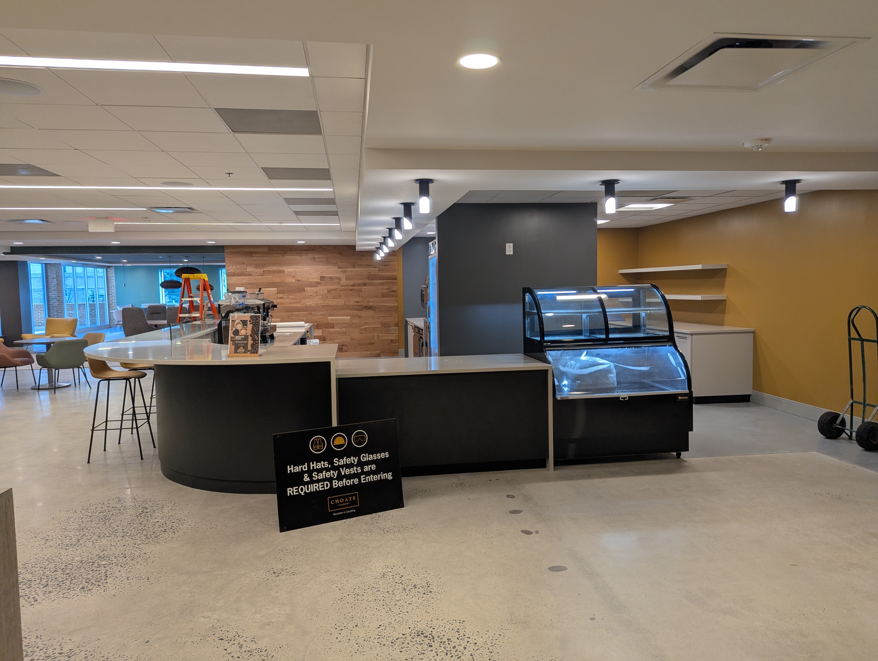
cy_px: 330
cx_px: 439
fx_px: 610
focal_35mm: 24
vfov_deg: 56.9
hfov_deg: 71.5
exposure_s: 1/53
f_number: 1.85
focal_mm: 6.81
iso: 54
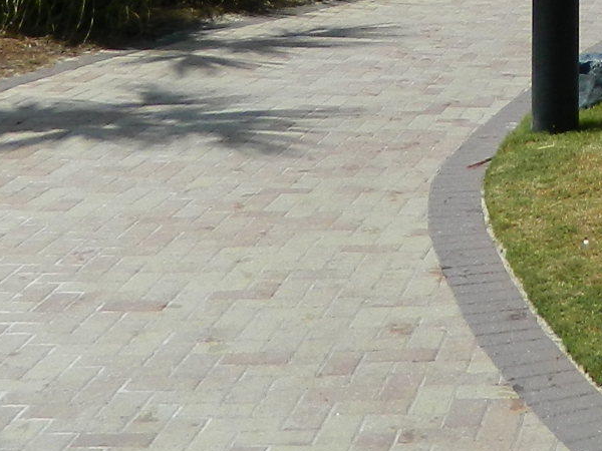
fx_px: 1878
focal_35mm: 108
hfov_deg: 17.3
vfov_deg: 11.9
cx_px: 733
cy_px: -510
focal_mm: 4.5
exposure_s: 1/250
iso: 80
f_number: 8.7
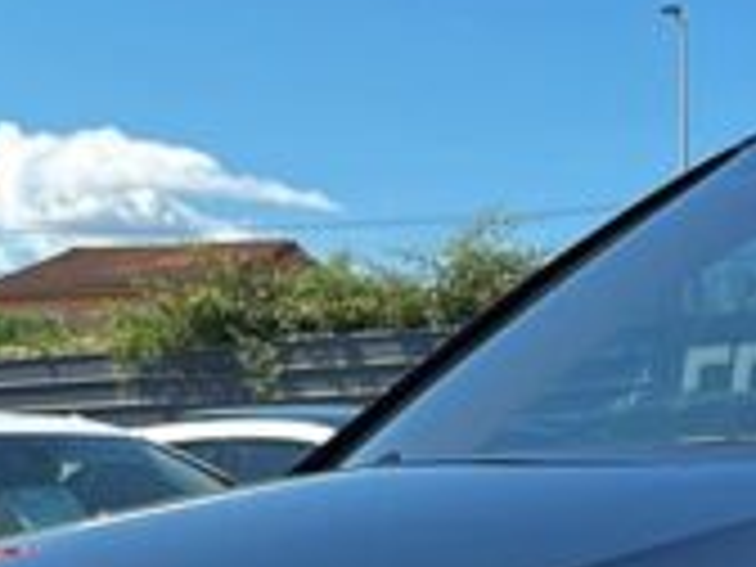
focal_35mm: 124
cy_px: 1071
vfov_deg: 11.0
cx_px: 760
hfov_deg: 15.6
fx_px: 2708
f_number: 1.6
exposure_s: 1/1056
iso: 50
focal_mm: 5.1
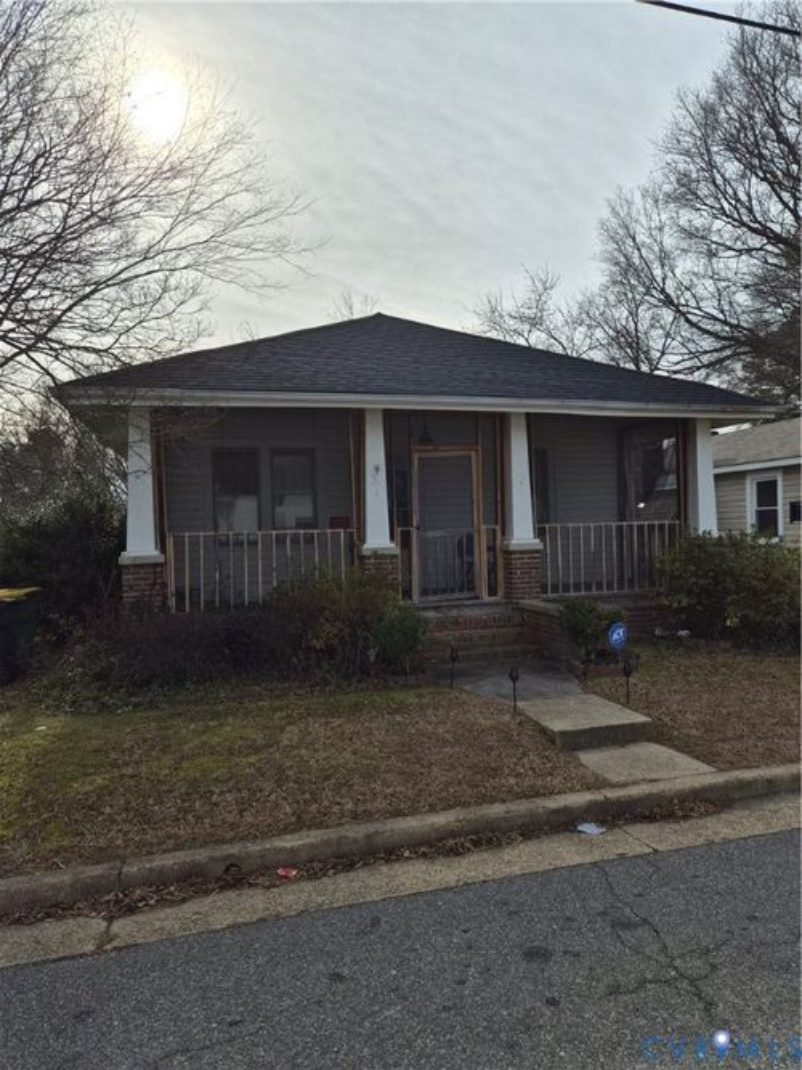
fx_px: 711
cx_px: 401
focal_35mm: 23
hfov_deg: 58.9
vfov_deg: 73.9
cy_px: 535
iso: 25
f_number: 1.8
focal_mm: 5.4
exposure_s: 1/8016
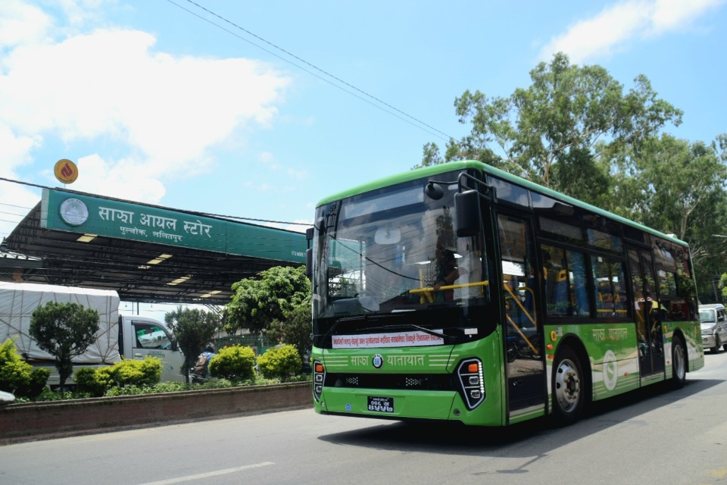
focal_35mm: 27
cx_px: 364
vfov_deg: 47.9
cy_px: 242
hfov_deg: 67.4
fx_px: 545
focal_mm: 18
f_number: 7.1
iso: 100
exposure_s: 1/500
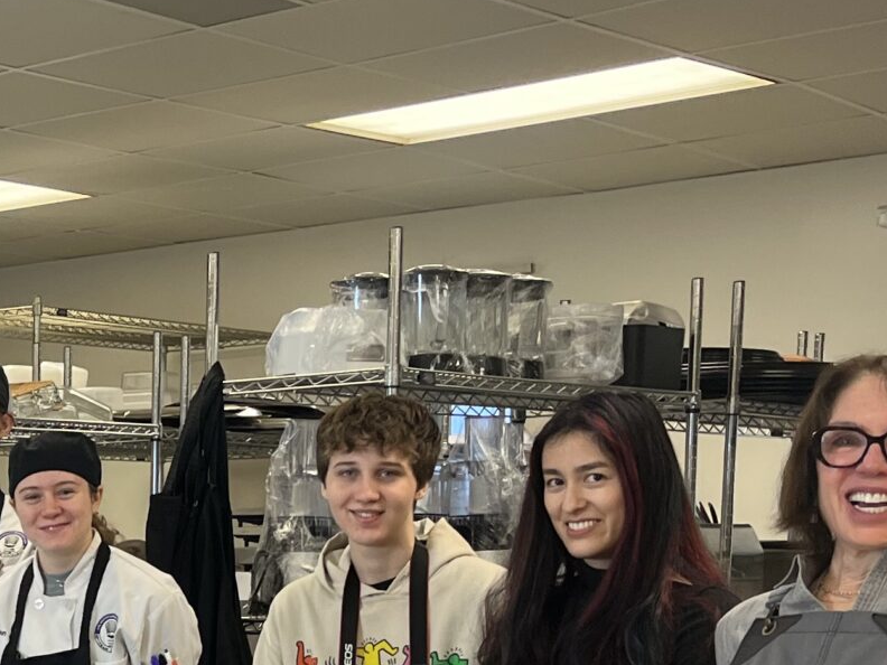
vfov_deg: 17.0
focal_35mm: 84
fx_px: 2152
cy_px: 720
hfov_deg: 21.2
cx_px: -259
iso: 80
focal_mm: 5.1
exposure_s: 1/62
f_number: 1.6
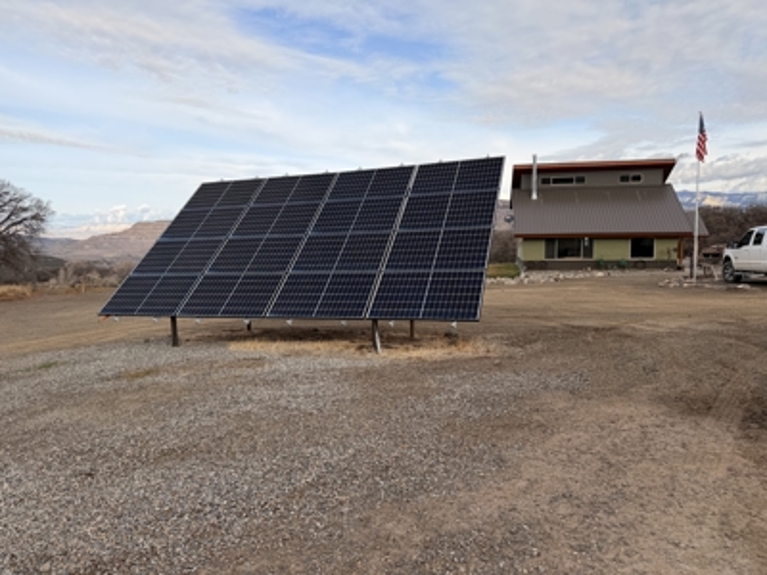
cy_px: 288
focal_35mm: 24
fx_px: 532
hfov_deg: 71.6
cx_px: 384
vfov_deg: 56.8
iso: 80
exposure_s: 1/3425
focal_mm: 6.76
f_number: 1.78
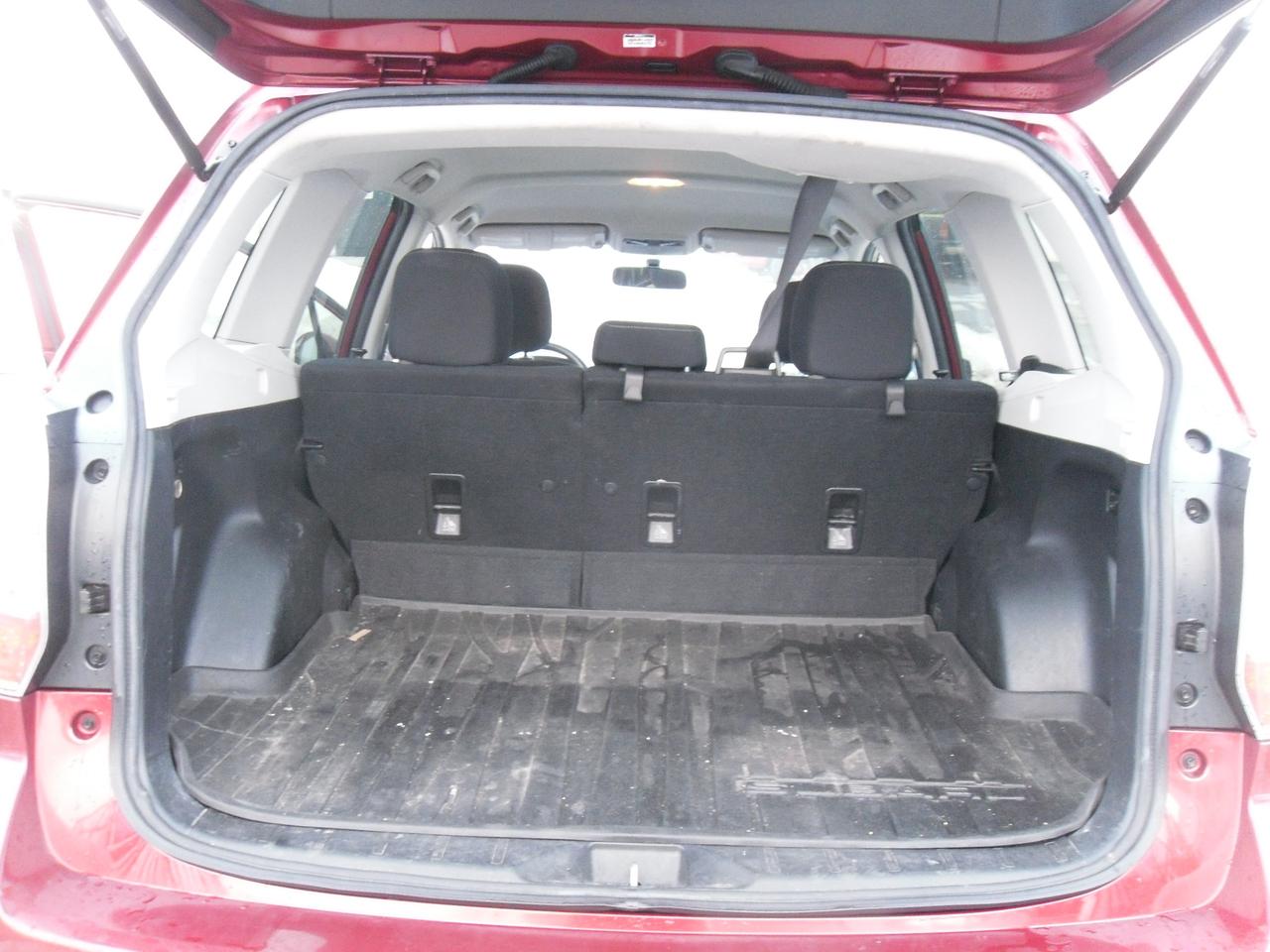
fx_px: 1284
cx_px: 635
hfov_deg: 52.6
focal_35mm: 35
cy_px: 476
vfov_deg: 40.7
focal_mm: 6.3
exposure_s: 1/8
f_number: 3.5
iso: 400
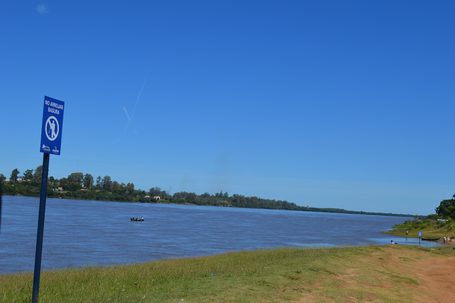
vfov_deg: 28.0
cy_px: 152
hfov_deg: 41.1
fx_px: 606
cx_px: 228
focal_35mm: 48
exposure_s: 1/320
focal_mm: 32
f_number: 9
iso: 100
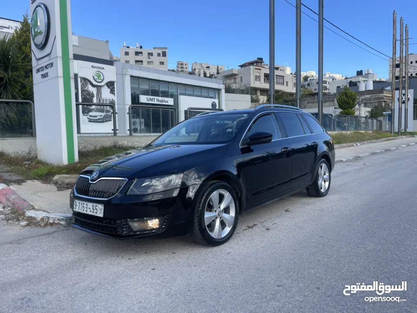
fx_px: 313
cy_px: 156
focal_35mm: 26
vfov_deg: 53.1
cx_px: 208
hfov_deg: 67.3
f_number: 1.6
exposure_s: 1/1667
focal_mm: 4.2
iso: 32
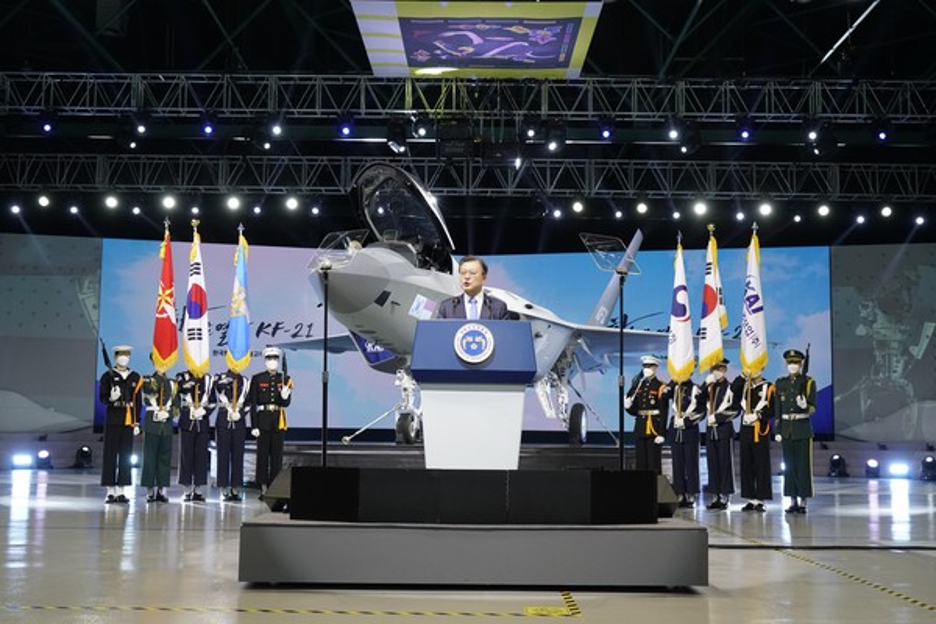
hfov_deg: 45.4
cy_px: 312
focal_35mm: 43
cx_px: 468
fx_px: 1118
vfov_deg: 31.2
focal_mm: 43
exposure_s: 1/320
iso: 4000
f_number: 8
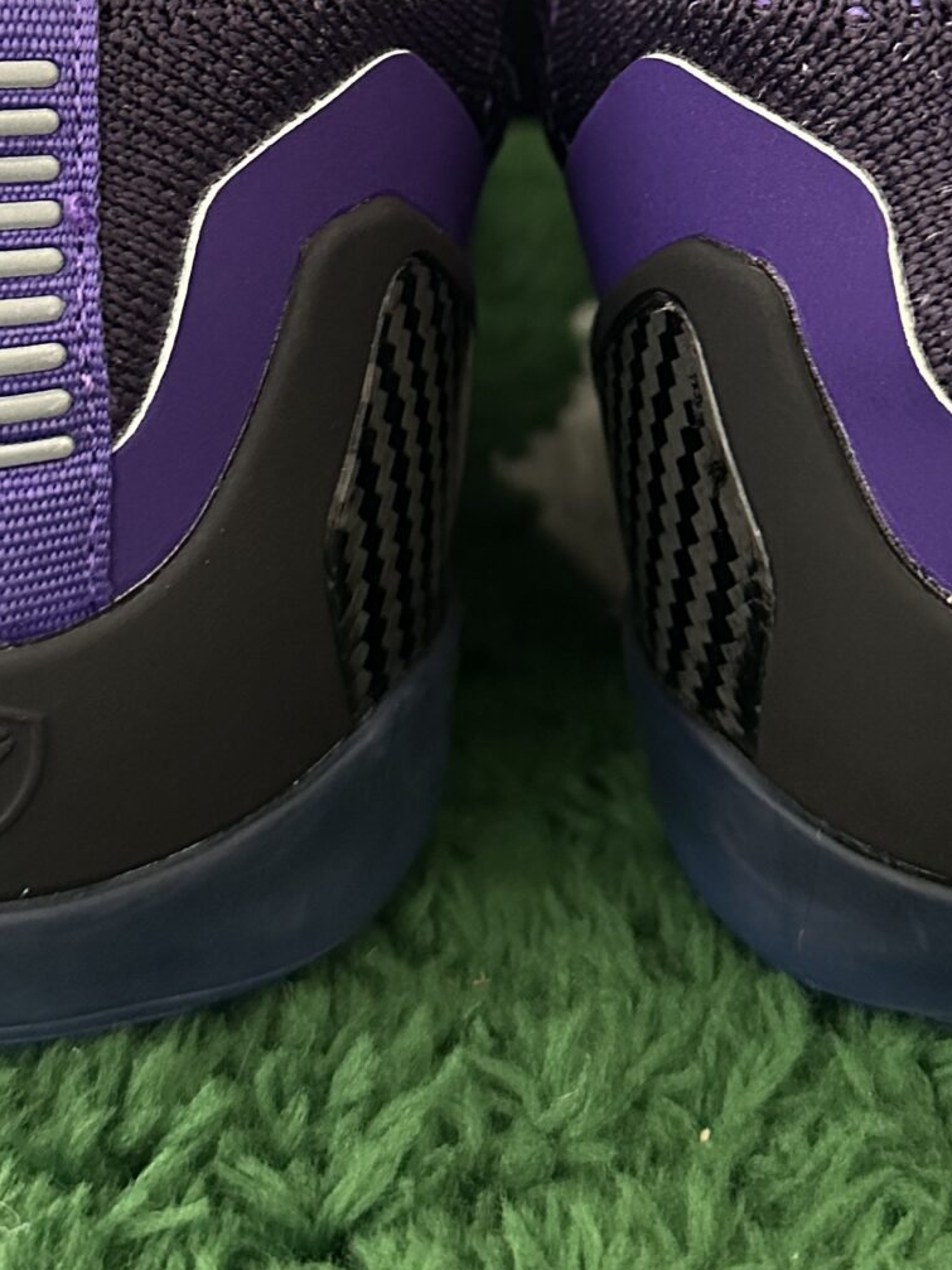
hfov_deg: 24.0
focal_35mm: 61
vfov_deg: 30.2
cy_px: 105
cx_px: 562
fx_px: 2237
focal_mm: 6.86
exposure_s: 1/33
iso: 800
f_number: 1.78
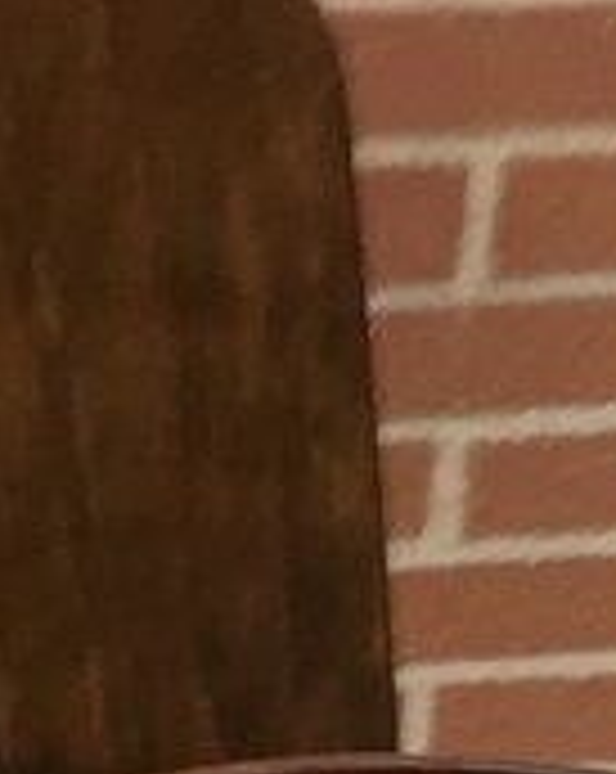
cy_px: 1582
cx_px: 25
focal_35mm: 133
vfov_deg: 12.6
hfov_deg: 11.5
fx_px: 3039
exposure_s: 1/17
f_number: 2.2
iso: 400
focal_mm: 4.15
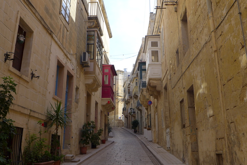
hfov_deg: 54.4
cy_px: 82
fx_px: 240
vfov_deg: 37.9
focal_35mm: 35
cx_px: 124
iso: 80
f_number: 2.8
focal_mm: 6.9
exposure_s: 1/800
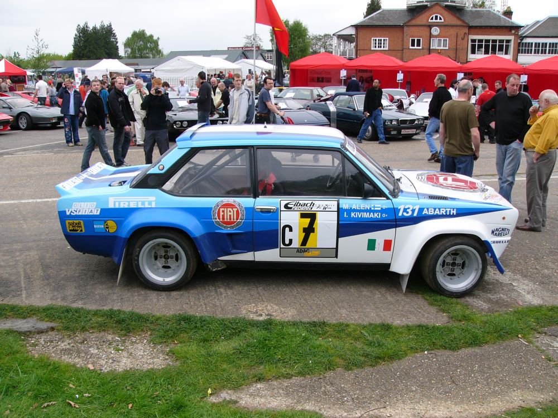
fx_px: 580
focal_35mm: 36
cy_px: 209
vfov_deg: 39.7
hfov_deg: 51.4
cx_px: 279
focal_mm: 6
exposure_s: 1/160
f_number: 4
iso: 50
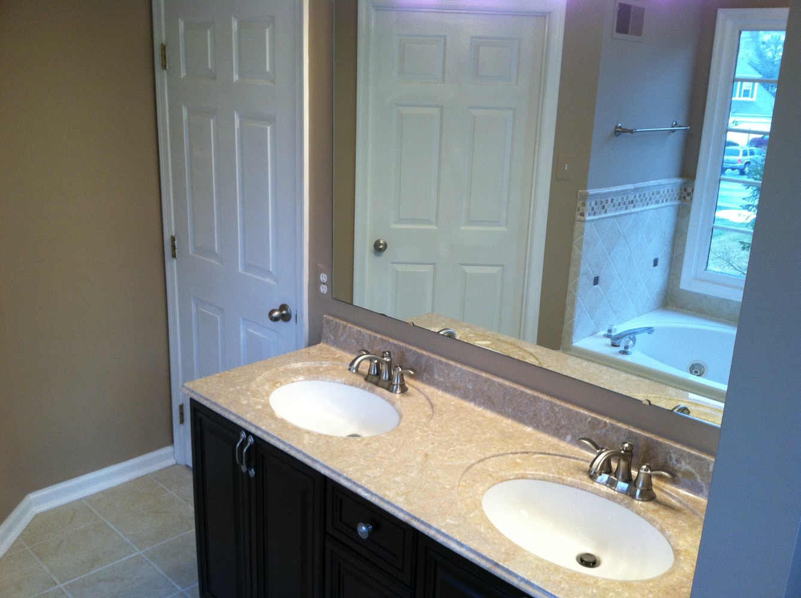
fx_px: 809
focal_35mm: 35
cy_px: 299
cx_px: 400
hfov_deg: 52.7
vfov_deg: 40.6
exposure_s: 1/30
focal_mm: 3.85
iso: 80
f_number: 2.8
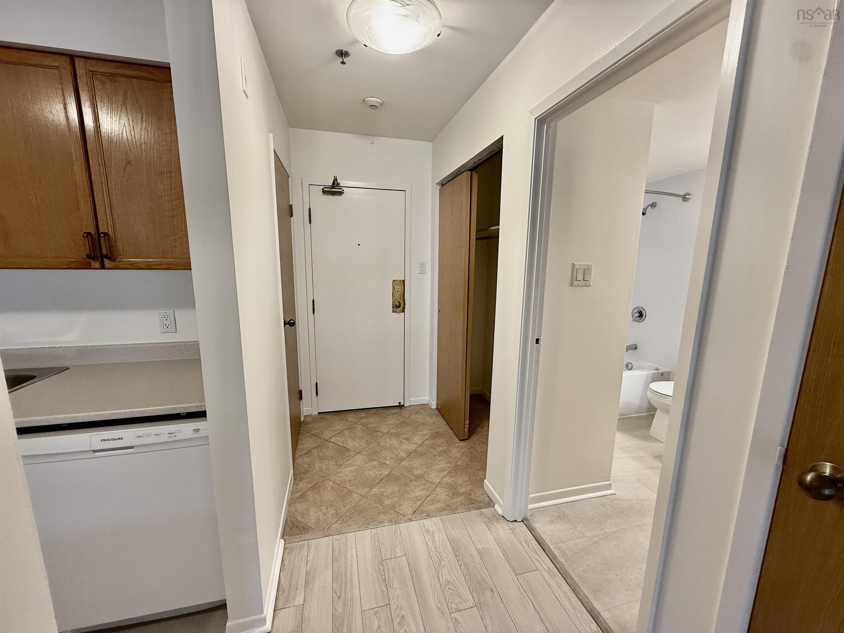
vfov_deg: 85.7
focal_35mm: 14
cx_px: 422
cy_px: 316
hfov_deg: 102.1
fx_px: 341
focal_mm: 2.22
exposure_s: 1/60
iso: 200
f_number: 2.2
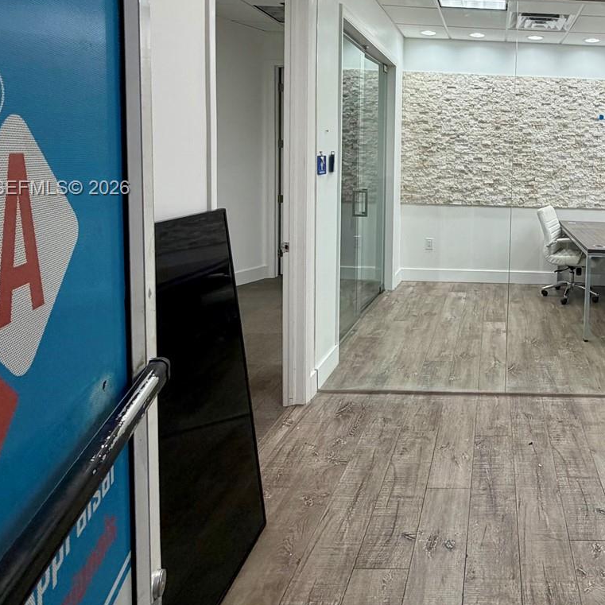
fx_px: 514
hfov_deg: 54.8
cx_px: 518
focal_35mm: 26
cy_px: 189
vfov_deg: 59.2
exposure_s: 1/120
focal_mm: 2.22
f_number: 2.2
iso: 125
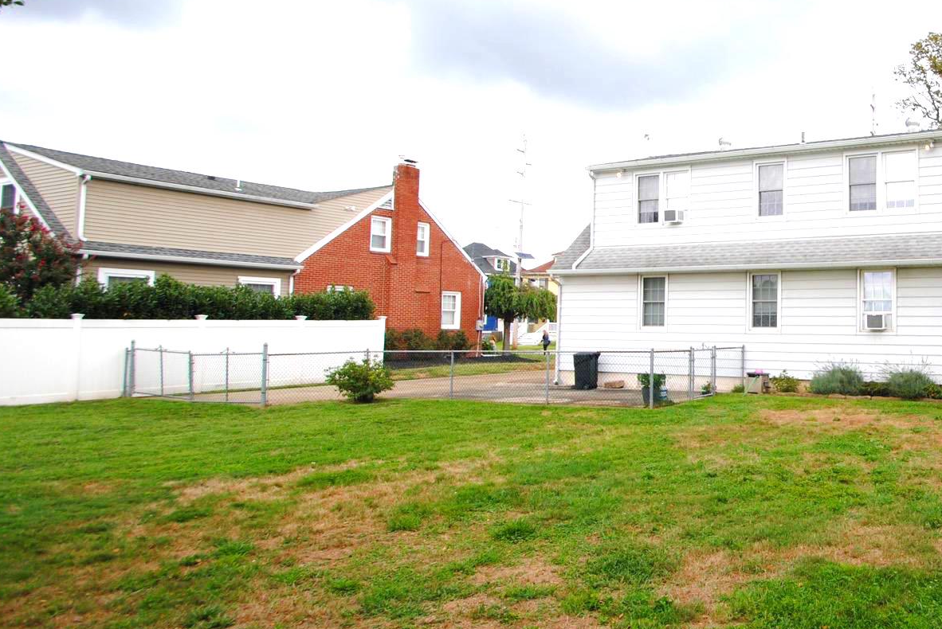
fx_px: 681
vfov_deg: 49.5
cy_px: 279
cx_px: 807
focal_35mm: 26
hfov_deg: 61.1
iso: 125
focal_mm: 10
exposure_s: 1/125
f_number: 5.6
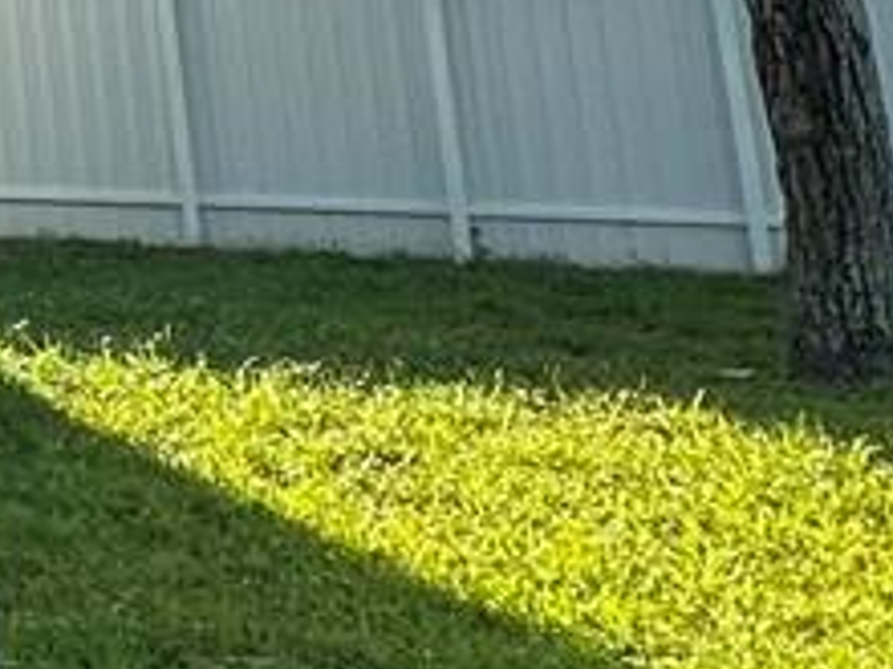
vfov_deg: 13.6
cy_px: -357
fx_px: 2631
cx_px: -1603
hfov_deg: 12.1
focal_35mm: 102
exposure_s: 1/1092
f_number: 2.2
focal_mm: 2.22
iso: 50
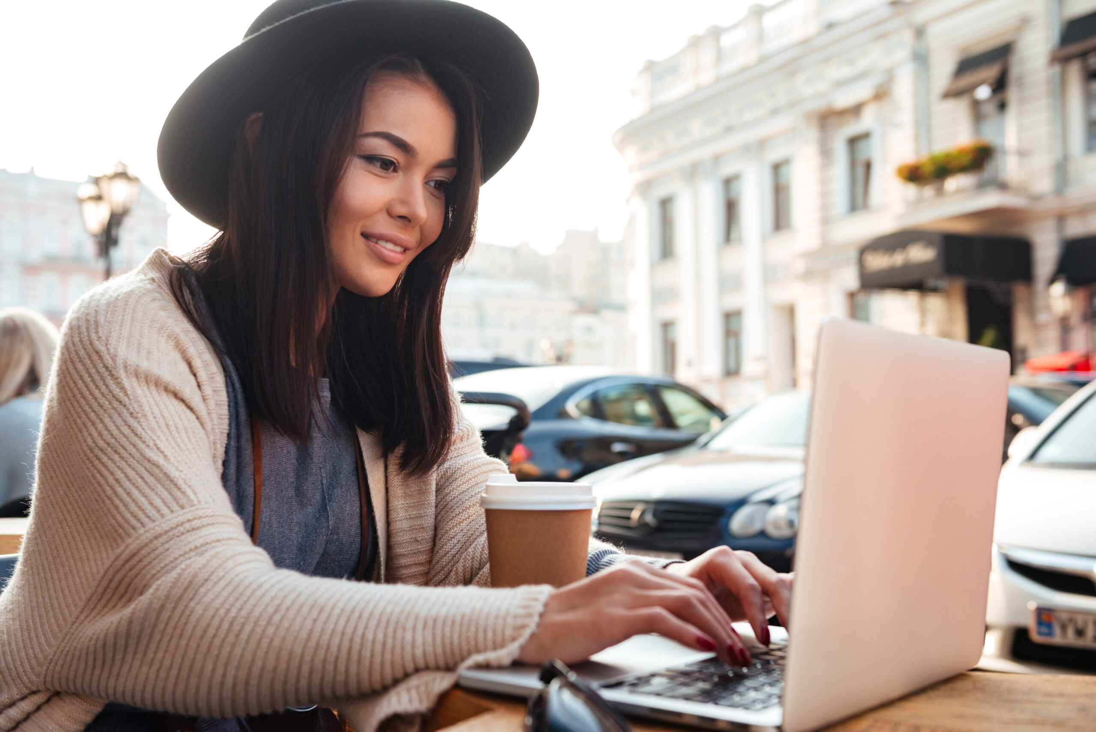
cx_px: 548
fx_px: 1340
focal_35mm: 44
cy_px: 366
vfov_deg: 30.5
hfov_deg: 44.5
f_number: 4
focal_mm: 44
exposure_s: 1/320
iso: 320
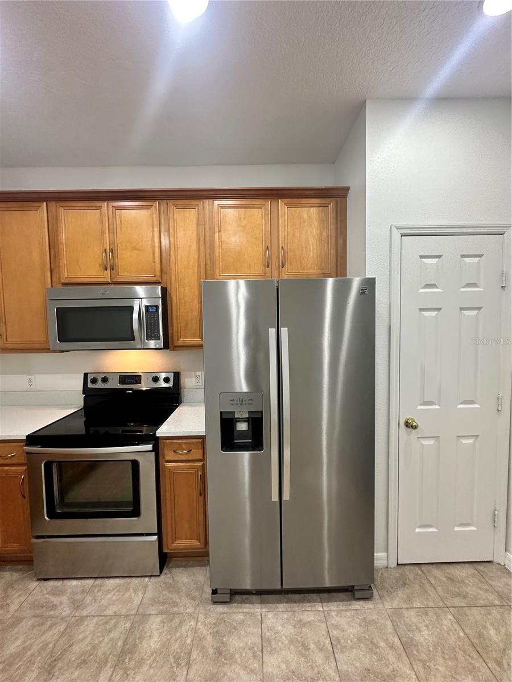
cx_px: 256
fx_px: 276
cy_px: 341
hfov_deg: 85.7
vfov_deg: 102.1
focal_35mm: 14
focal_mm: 2.22
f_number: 2.2
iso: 200
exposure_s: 1/60
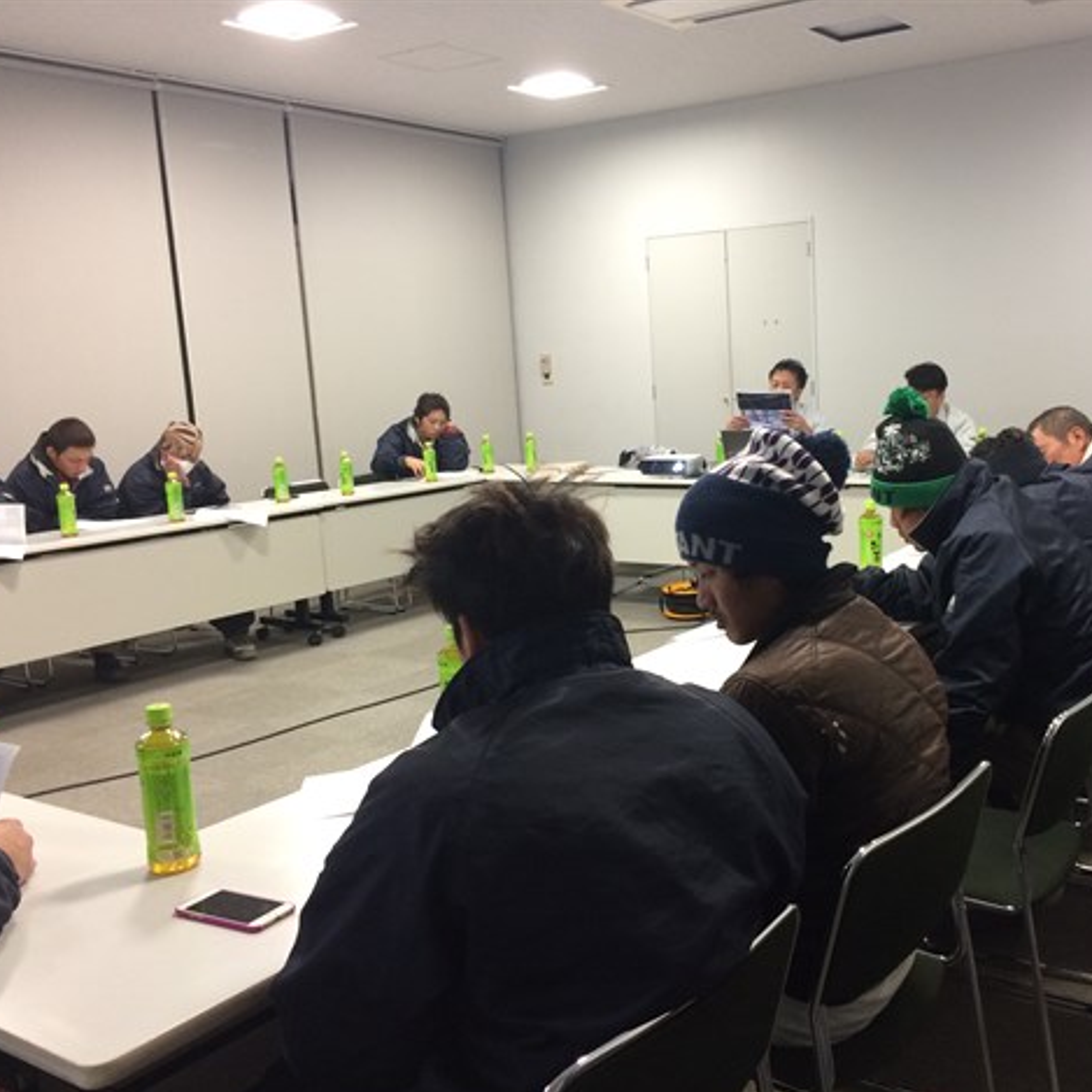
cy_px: 556
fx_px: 1249
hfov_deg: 46.8
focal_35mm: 35
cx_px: 675
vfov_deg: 47.2
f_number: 2.2
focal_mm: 4.15
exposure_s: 1/30
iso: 160
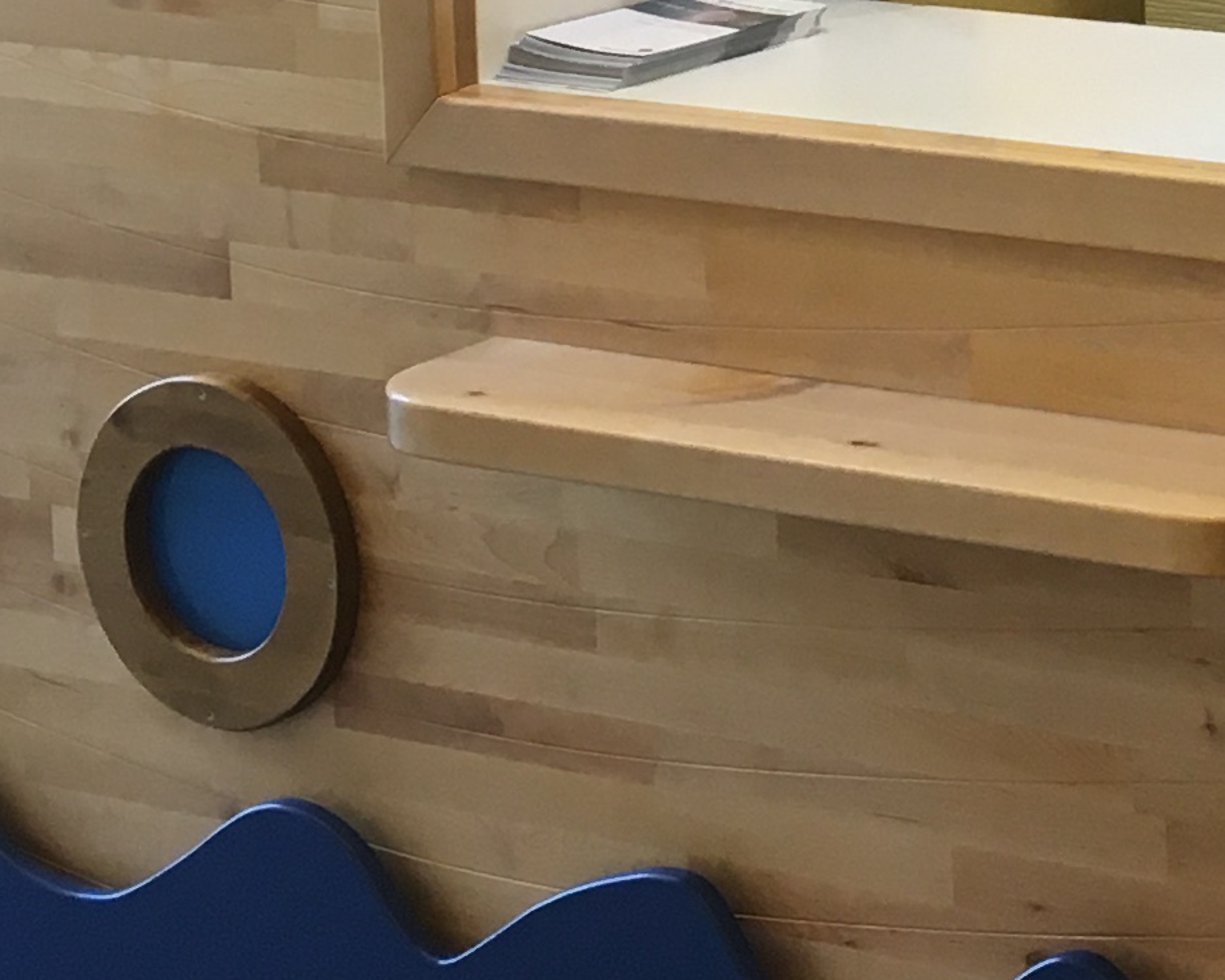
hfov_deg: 14.6
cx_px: 1760
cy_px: -411
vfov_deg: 12.0
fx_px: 4496
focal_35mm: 124
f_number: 2.2
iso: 64
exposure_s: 1/33
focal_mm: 4.15
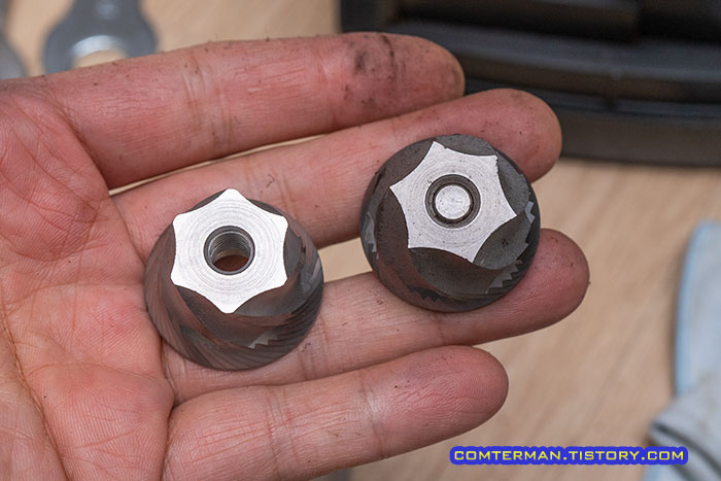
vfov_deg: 27.0
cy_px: 240
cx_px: 360
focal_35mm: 50
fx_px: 1002
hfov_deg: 39.6
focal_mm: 50
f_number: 7.1
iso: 500
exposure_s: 1/200
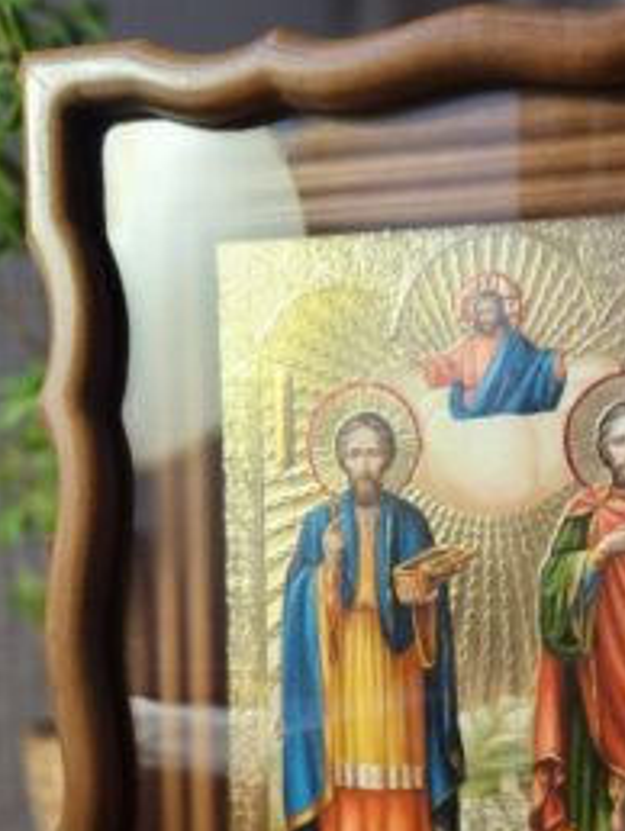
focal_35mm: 51
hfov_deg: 28.0
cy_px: 681
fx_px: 1226
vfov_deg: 36.0
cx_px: 506
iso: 200
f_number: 1.8
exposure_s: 1/100
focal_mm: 5.4
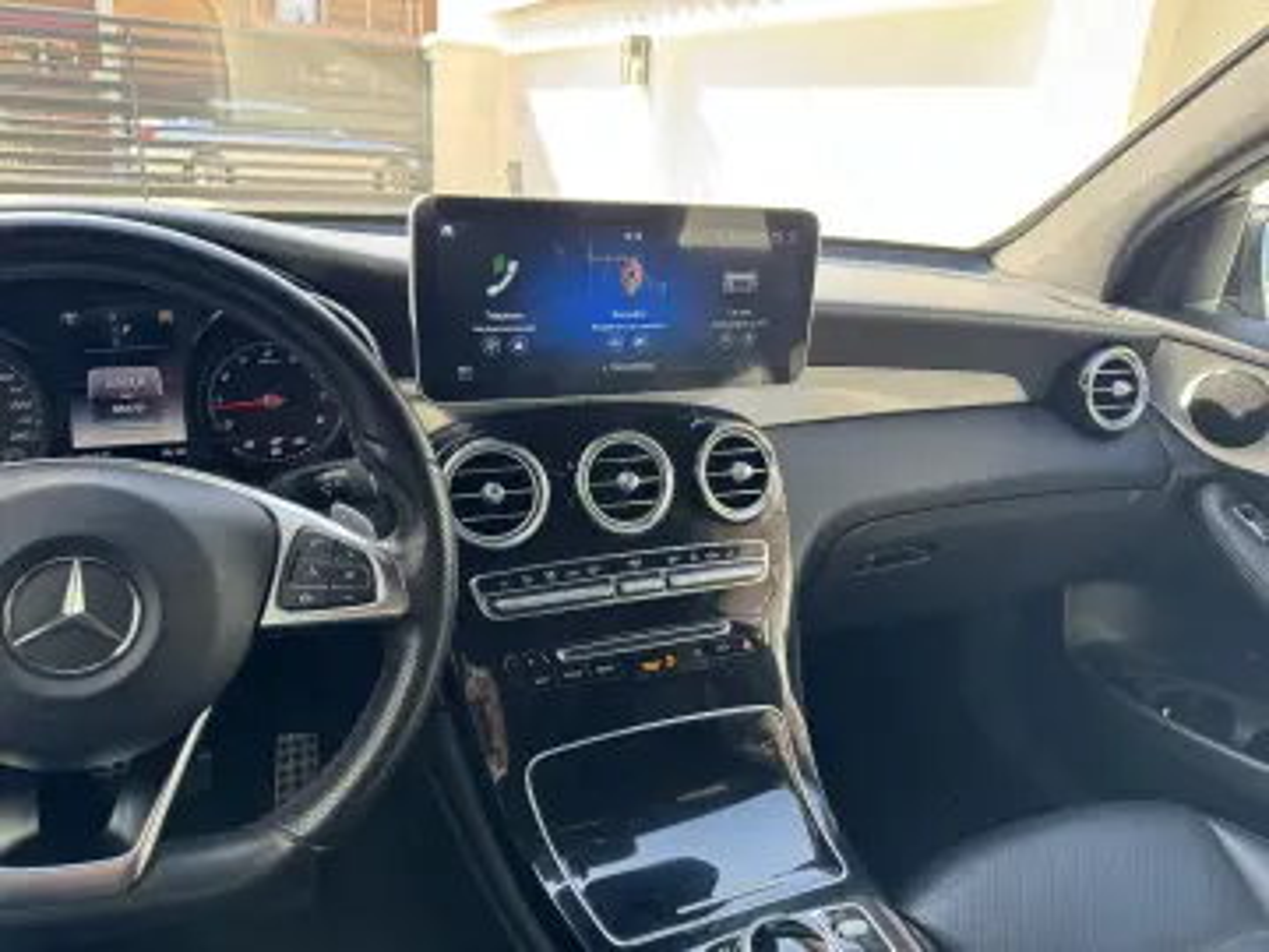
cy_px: 476
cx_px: 634
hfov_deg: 71.6
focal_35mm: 24
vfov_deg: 56.8
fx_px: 880
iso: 160
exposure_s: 1/121
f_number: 1.78
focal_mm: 6.76
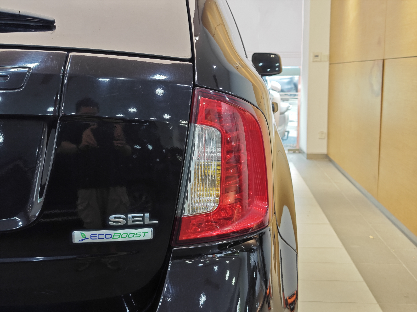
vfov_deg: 31.5
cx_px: 208
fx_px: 554
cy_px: 156
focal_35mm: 46
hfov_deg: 41.2
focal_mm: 8.7
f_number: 1.9
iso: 400
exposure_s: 1/58.1
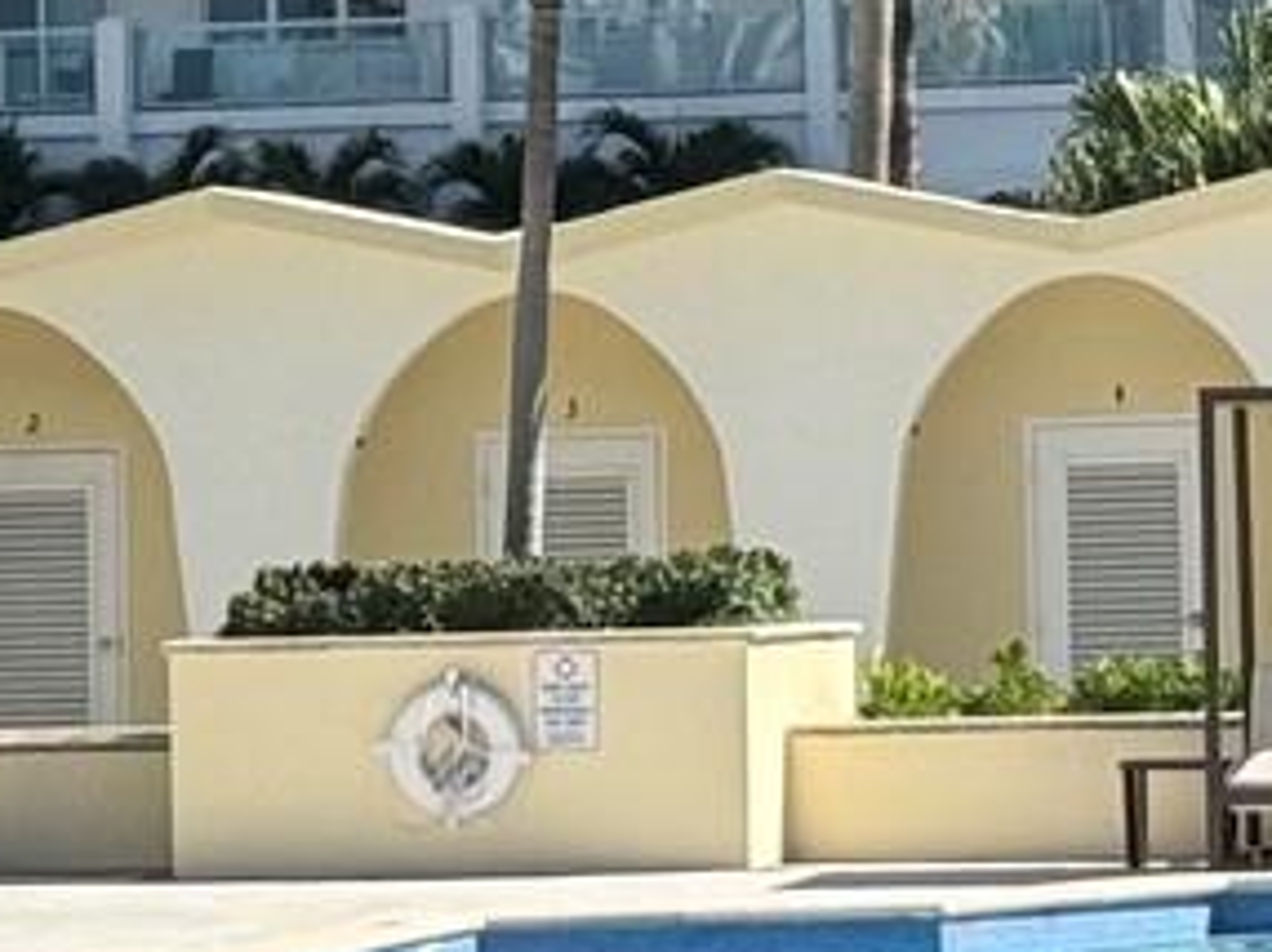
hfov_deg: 7.4
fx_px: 9876
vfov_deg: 5.5
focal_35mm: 269
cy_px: -262
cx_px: 925
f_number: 1.78
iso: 64
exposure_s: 1/3610
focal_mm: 6.76
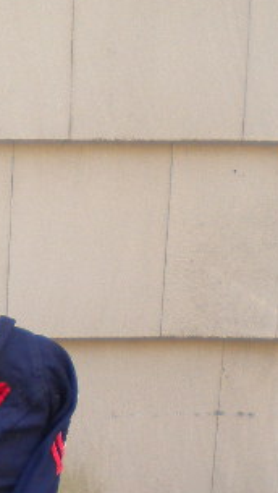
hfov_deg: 9.1
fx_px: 1674
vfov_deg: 16.2
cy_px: 571
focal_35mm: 128
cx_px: -218
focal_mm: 6.3
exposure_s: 1/63
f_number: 3.1
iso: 113
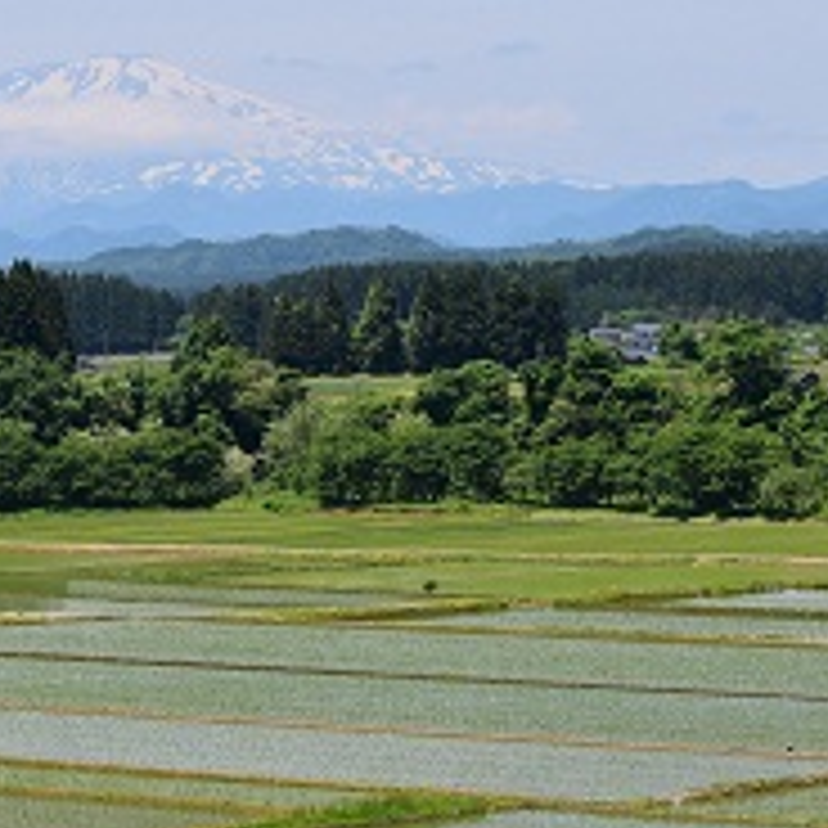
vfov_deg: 10.2
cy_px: 580
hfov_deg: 10.2
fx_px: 4629
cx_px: 50
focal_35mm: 171
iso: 400
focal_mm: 55
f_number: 11
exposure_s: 1/500
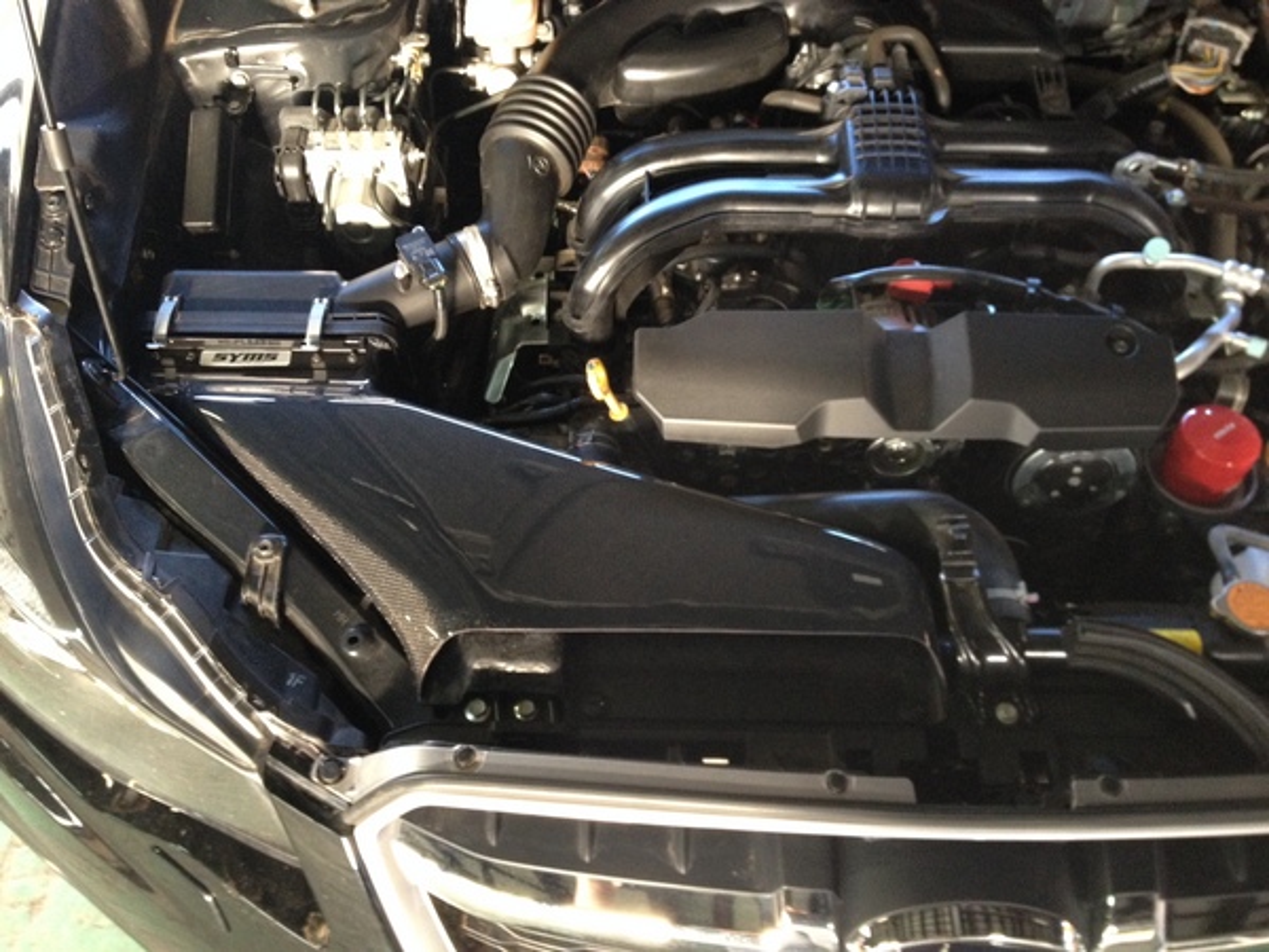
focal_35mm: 35
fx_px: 1283
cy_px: 476
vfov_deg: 40.7
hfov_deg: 52.6
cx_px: 634
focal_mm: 4.28
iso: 250
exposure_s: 1/20
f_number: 2.4
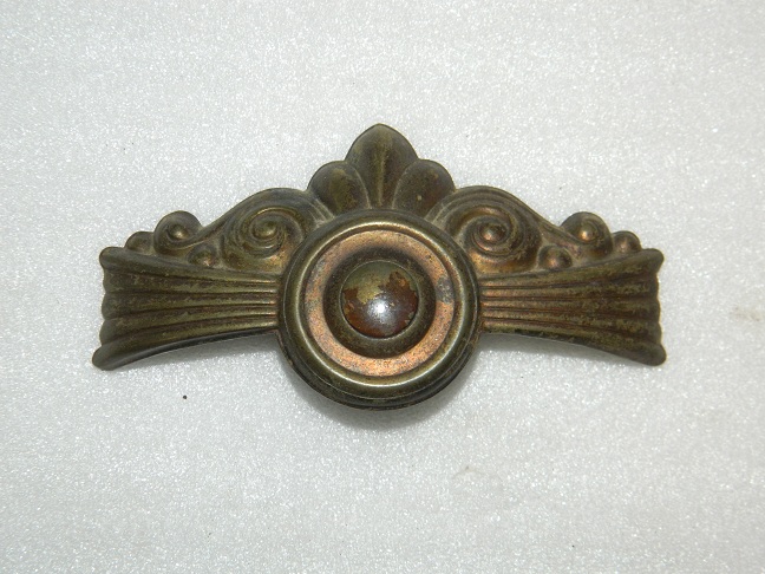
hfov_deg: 27.8
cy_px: 287
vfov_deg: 21.0
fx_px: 1547
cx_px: 382
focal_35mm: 70
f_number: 4
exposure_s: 1/30
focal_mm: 12.6
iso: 200
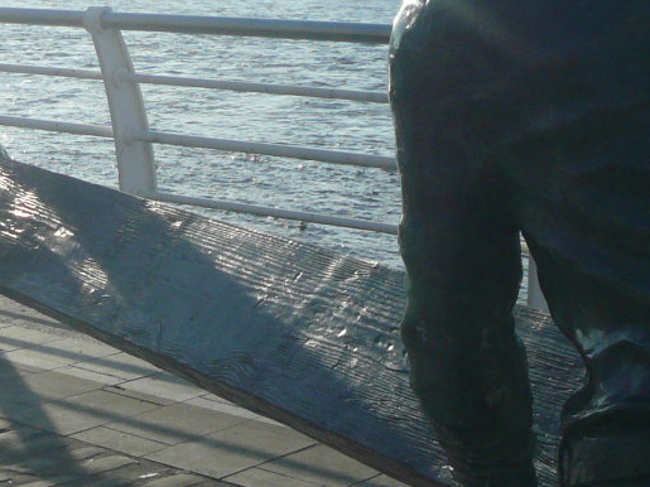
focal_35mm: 87
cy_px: 387
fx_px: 1633
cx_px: 124
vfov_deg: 16.8
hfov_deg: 22.2
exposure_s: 1/250
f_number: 8
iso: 100
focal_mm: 4.6
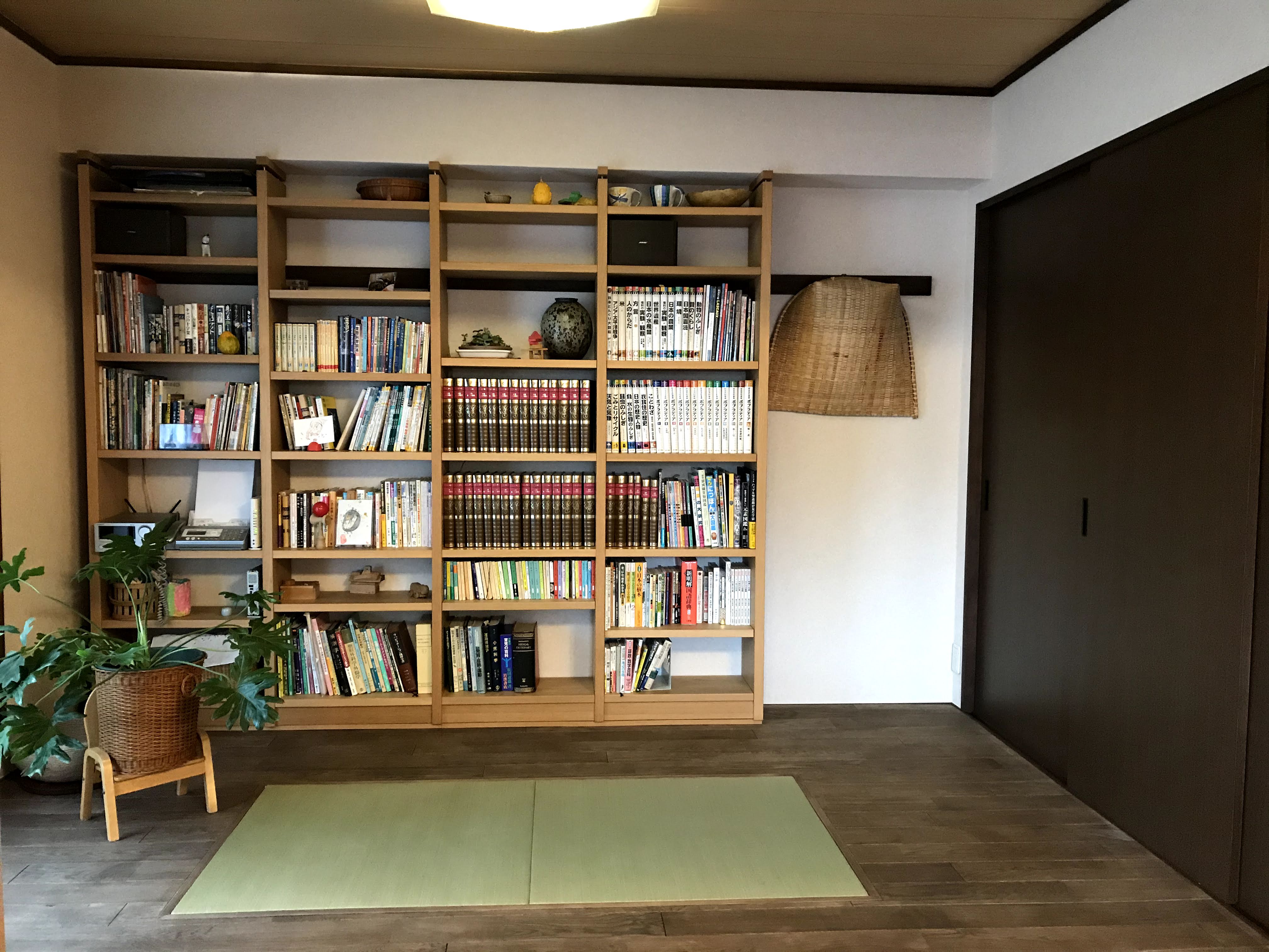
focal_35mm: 28
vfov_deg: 49.7
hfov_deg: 63.4
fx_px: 1026
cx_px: 634
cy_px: 476
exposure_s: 1/17
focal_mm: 3.99
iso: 100
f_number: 1.8
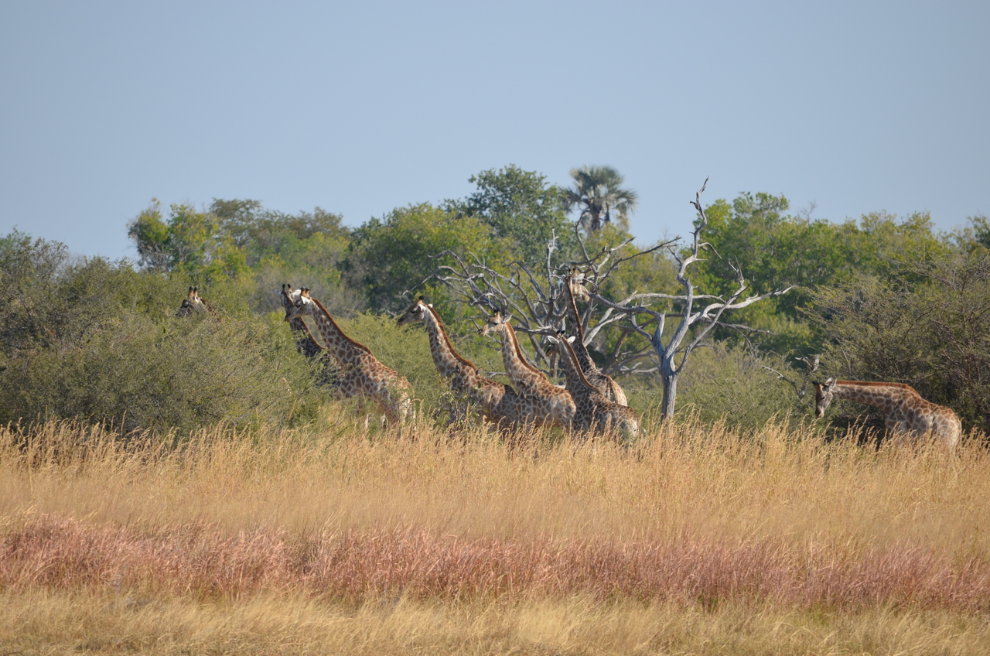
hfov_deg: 4.6
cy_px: 328
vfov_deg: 3.0
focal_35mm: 450
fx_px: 12350
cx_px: 495
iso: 200
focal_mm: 300
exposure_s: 1/640
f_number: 6.3
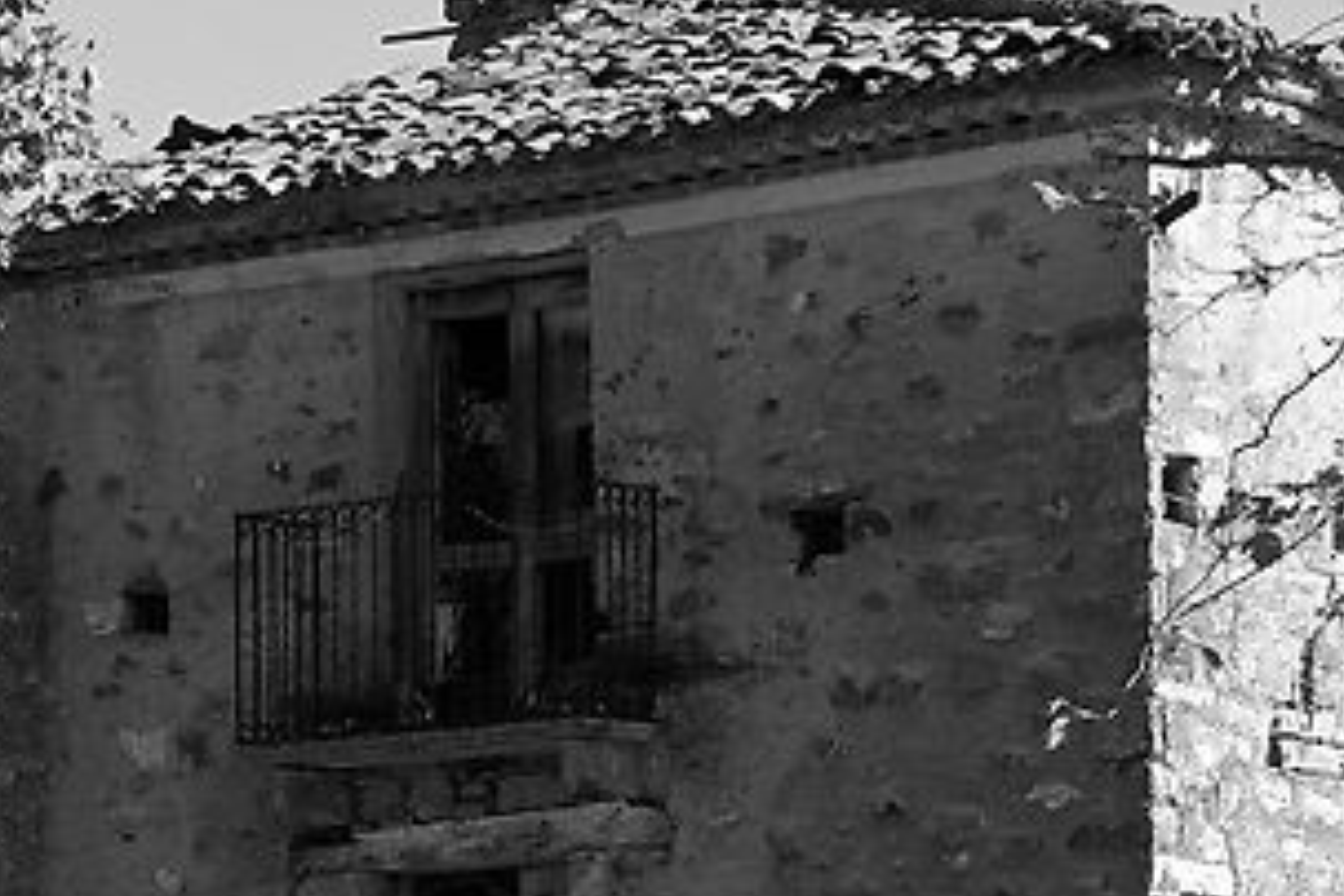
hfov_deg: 10.6
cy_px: 1360
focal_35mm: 190
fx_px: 7093
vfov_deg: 7.1
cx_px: -310
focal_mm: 24
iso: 100
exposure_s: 1/200
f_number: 8
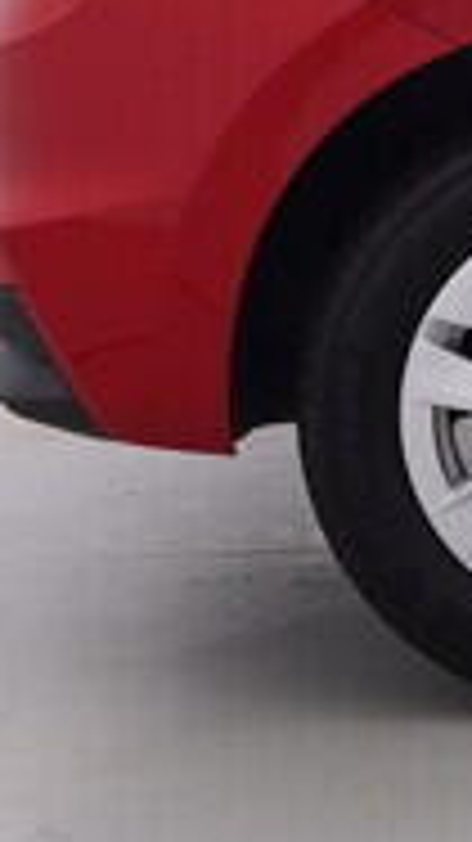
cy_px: 104
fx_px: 4056
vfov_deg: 11.8
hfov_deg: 6.1
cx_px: 1510
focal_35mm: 182
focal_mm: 15
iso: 200
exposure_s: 1/80
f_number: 5
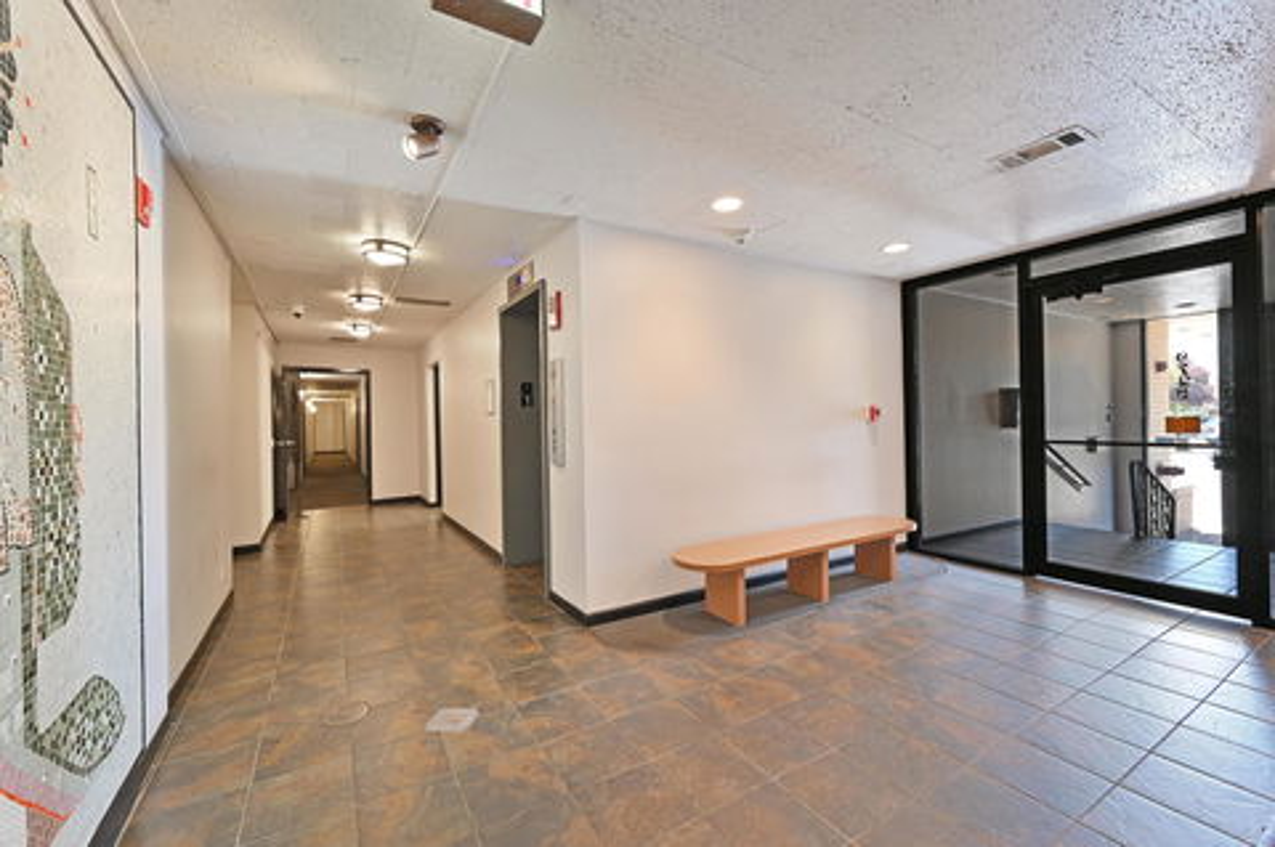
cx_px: 638
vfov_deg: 81.1
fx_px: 495
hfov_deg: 104.3
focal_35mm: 14
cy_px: 424
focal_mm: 14
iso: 400
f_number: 8
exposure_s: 1
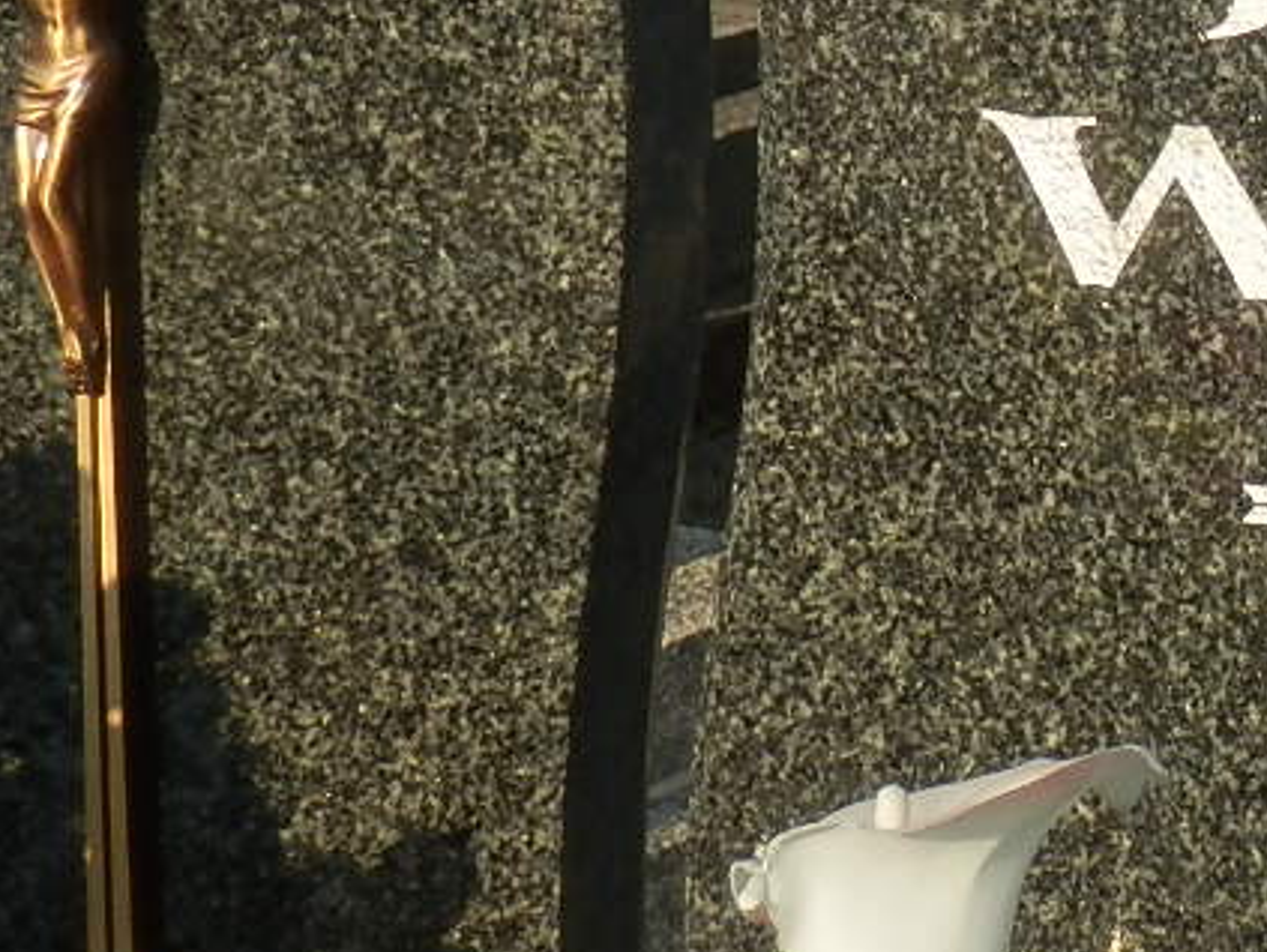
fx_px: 9744
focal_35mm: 266
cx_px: 1668
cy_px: 278
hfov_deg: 7.4
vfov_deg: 5.6
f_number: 5.1
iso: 80
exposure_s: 1/320
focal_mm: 15.5
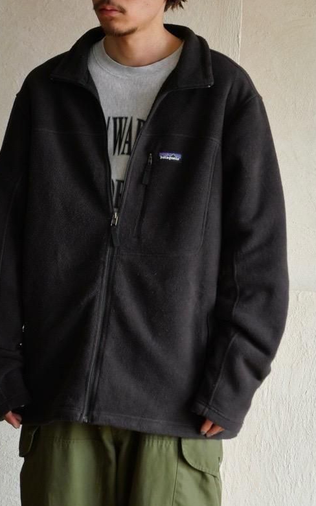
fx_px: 1723
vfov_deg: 16.7
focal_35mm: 125
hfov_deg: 10.5
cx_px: 126
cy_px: 251
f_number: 4
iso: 2000
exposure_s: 1/125
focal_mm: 54
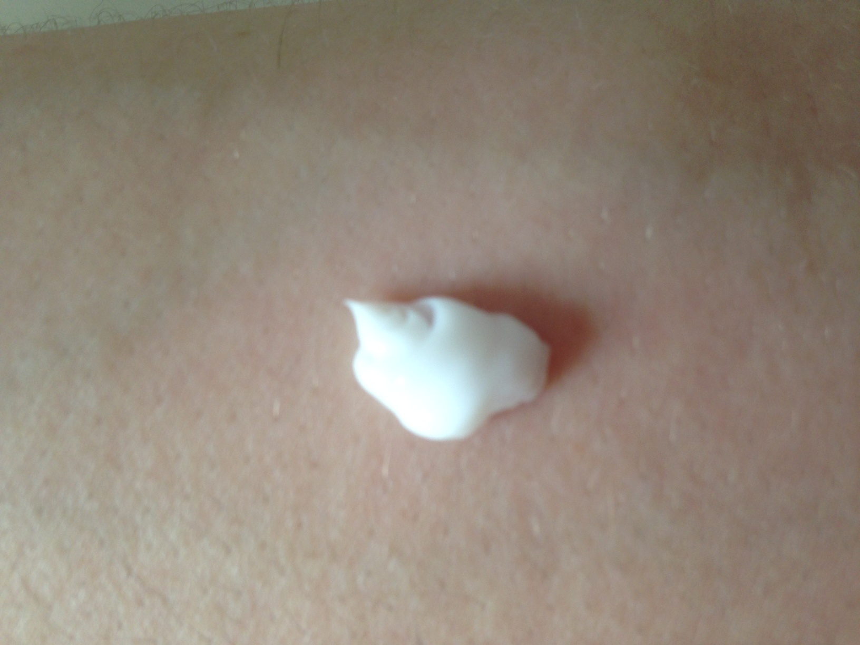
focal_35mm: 33
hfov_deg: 55.4
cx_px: 430
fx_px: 820
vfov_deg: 42.9
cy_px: 322
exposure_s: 1/30
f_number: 2.4
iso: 50
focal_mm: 4.12
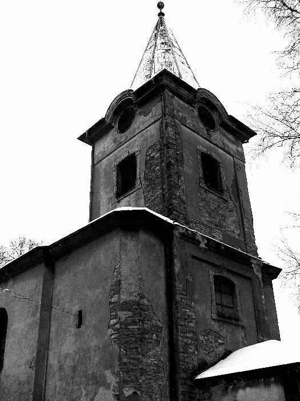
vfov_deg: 49.0
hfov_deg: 37.7
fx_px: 439
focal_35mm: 38
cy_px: 200
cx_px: 150
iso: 80
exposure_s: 1/350
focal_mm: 6.3
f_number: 2.8
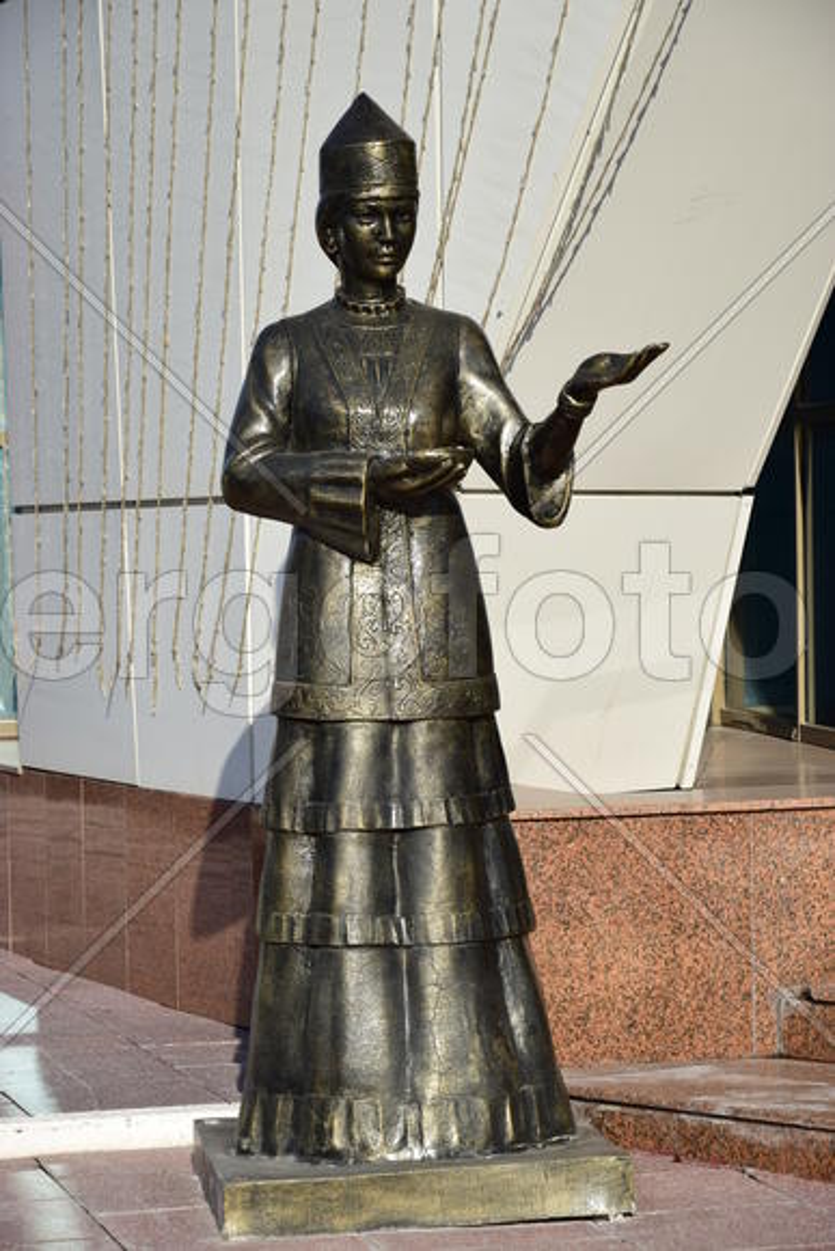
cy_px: 626
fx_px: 3911
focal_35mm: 112
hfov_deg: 12.2
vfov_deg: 18.2
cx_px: 418
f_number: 6.3
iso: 100
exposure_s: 1/640
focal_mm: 75
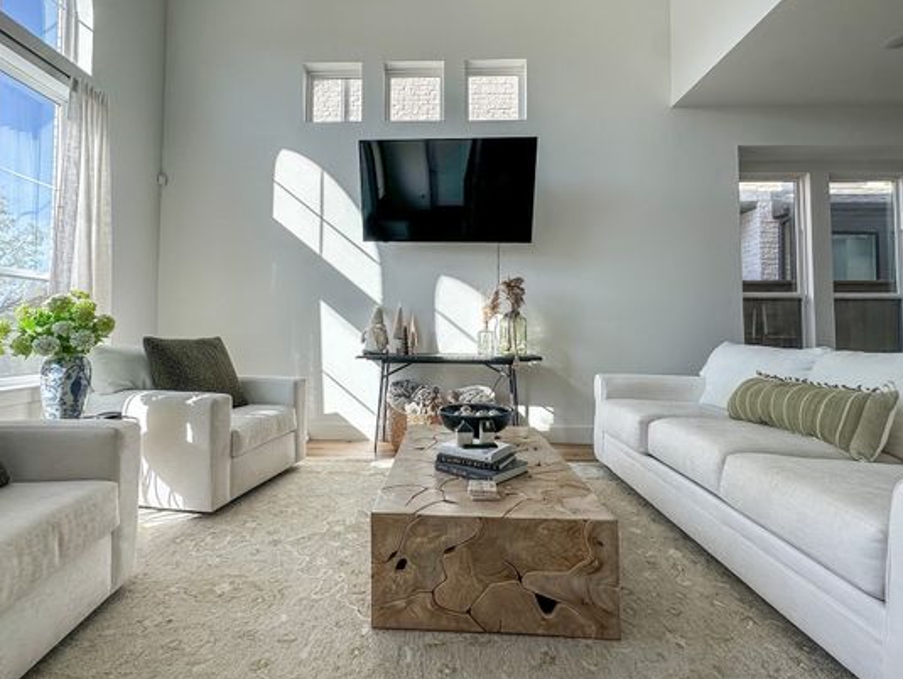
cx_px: 427
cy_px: 314
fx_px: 444
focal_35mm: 17
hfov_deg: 90.9
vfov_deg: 74.7
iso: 40
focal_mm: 2.22
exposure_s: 1/400
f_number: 2.2
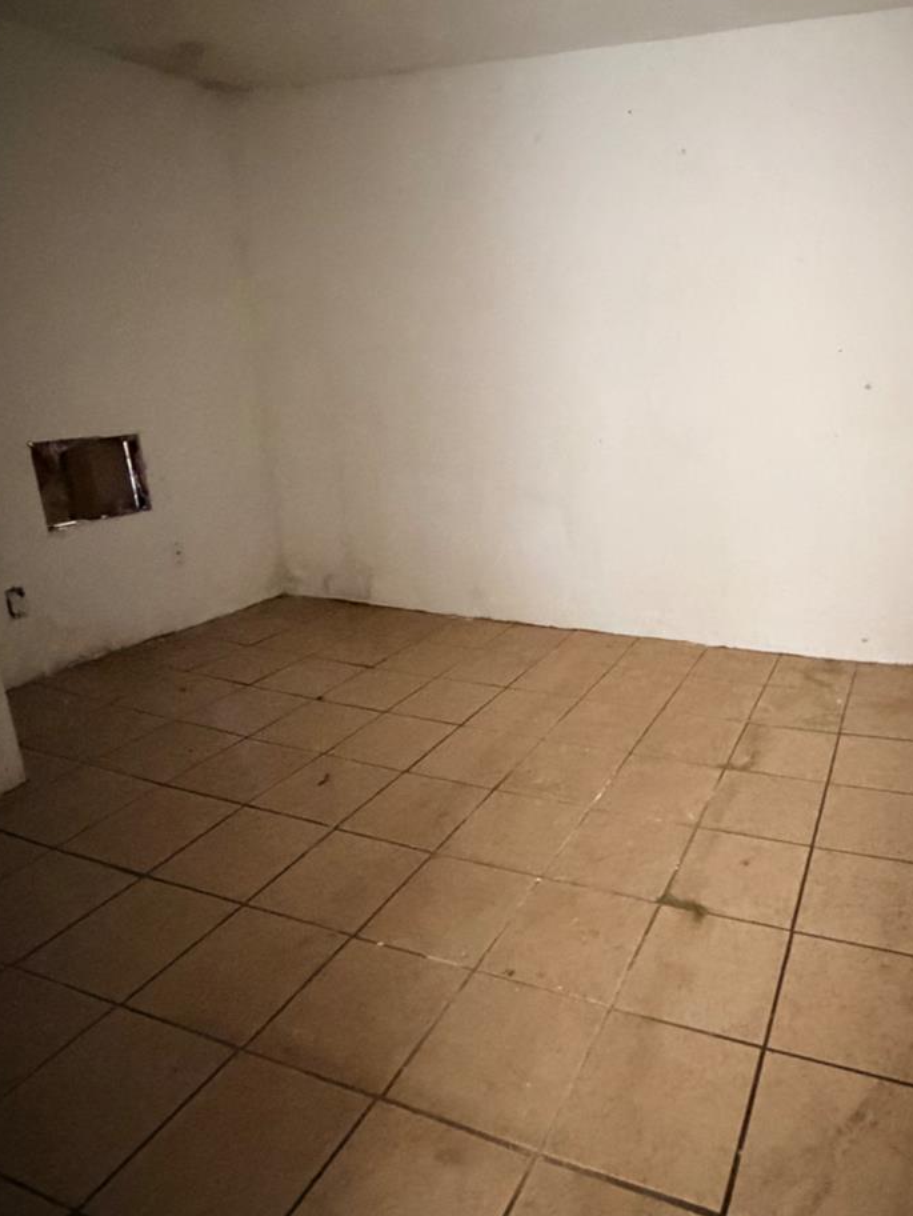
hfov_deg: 56.4
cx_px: 668
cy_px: 551
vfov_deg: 73.7
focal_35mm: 23
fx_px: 808
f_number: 2.2
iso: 1600
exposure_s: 1/39
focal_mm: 2.22
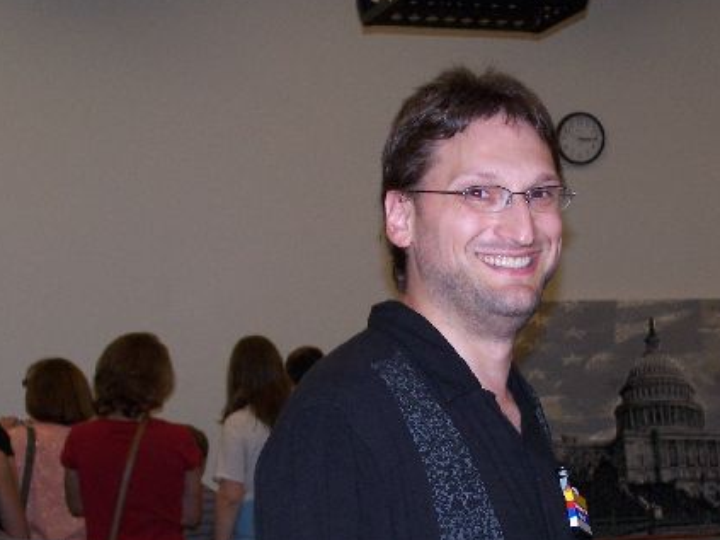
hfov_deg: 20.0
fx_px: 2038
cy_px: 404
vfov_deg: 15.0
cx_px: 487
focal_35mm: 98
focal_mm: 10.7
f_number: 3.2
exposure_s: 1/80
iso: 140
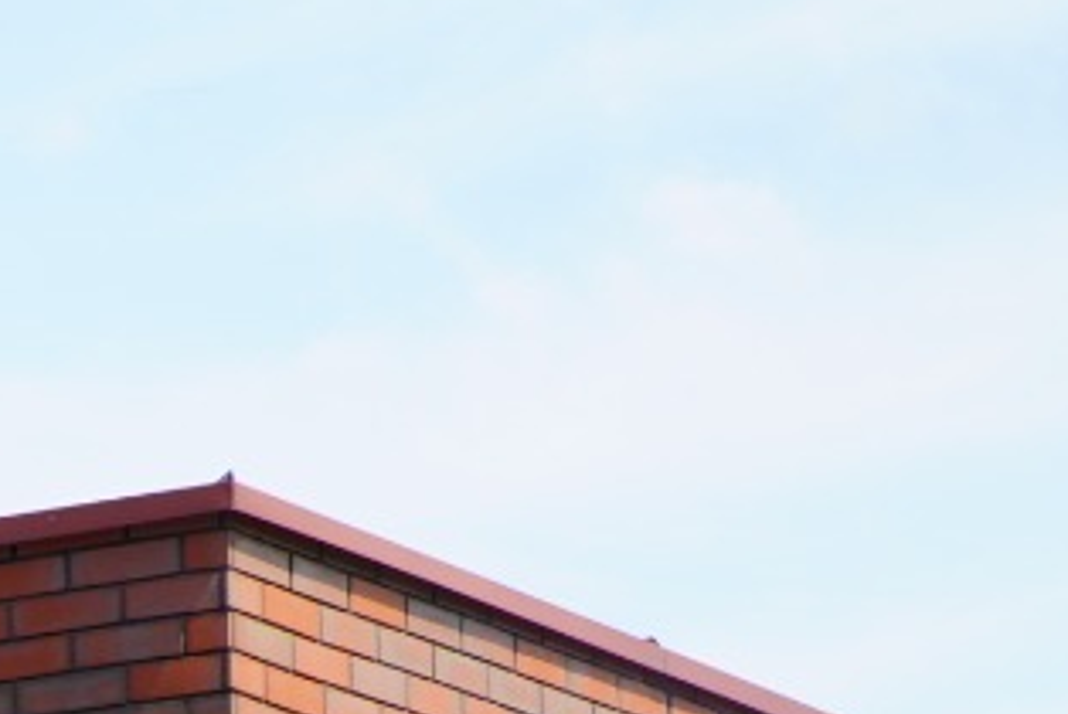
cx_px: -1554
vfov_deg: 4.9
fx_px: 8034
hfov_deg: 7.1
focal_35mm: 271
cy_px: 1748
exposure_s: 1/125
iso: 100
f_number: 8
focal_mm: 35
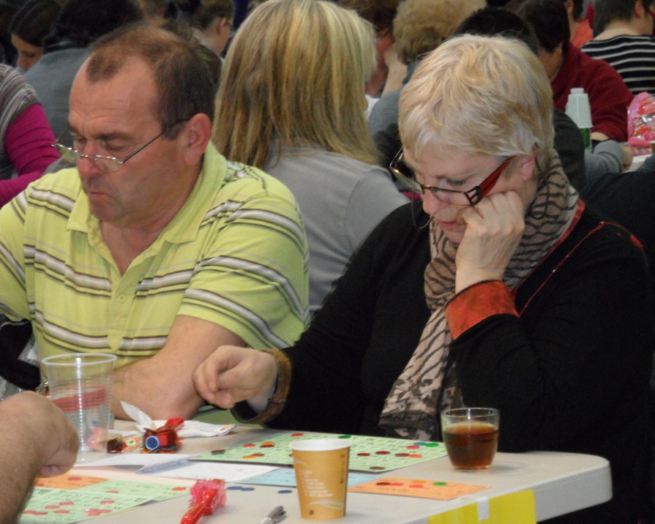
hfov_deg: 12.3
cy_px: 262
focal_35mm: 157
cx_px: 349
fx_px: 3044
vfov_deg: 9.8
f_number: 4.4
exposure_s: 1/60
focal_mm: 24.6
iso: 640
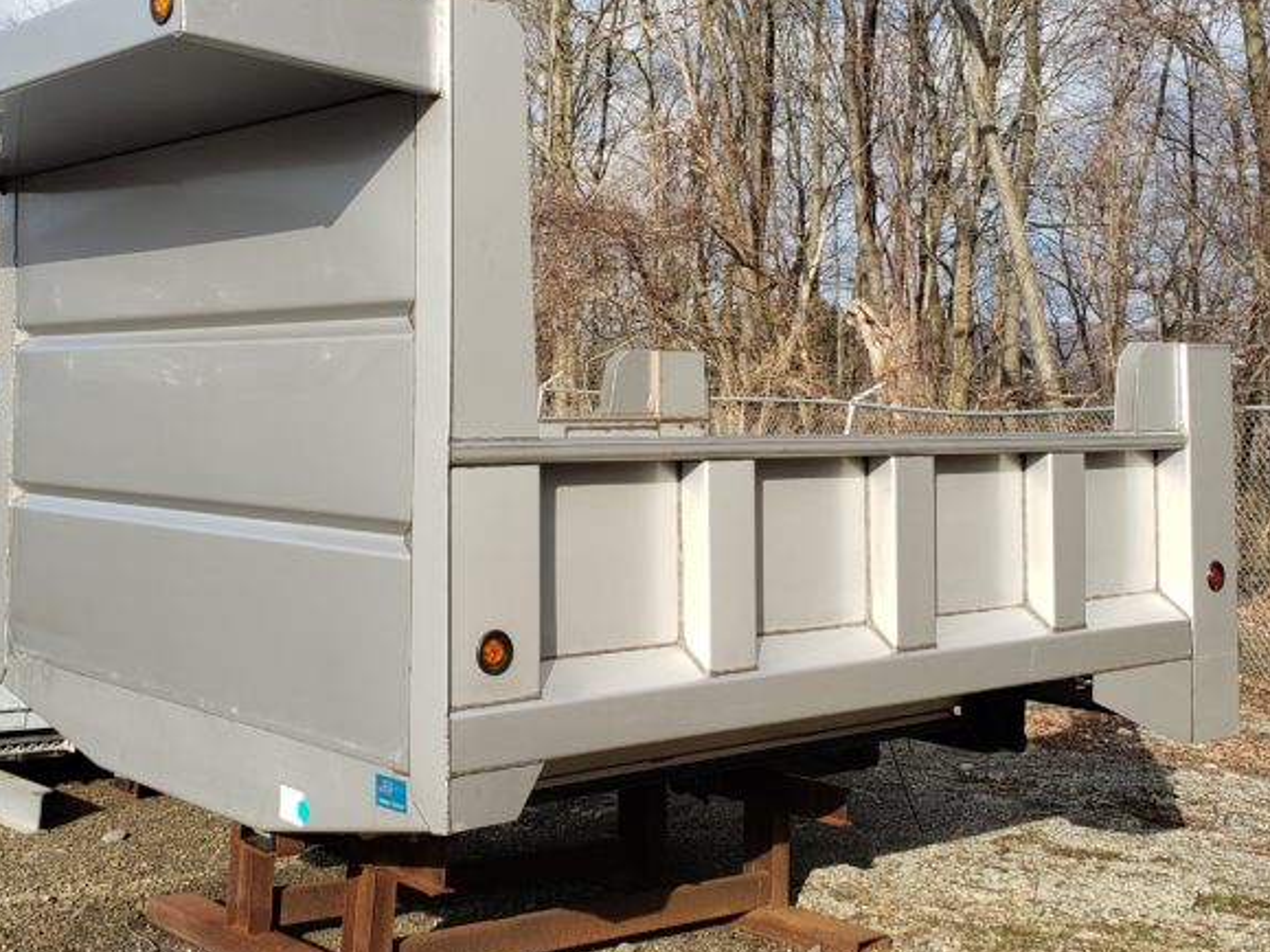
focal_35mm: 46
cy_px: 263
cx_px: 555
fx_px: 1687
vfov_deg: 31.1
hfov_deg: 41.2
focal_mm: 4.3
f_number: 2.4
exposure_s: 1/854
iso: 50
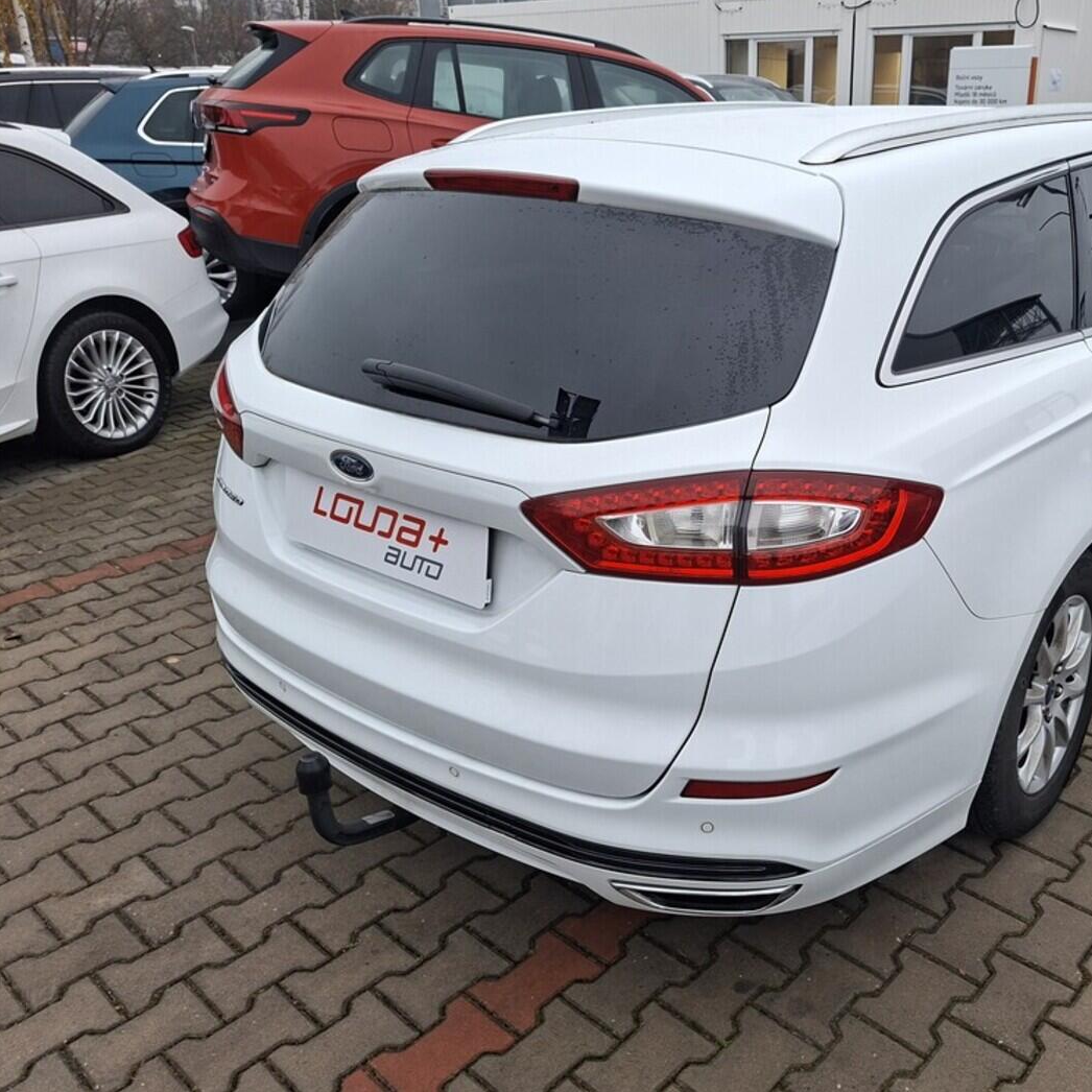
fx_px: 999
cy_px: 530
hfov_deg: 55.8
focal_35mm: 28
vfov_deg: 57.3
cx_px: 749
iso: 50
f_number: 1.8
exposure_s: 1/100
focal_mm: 5.54
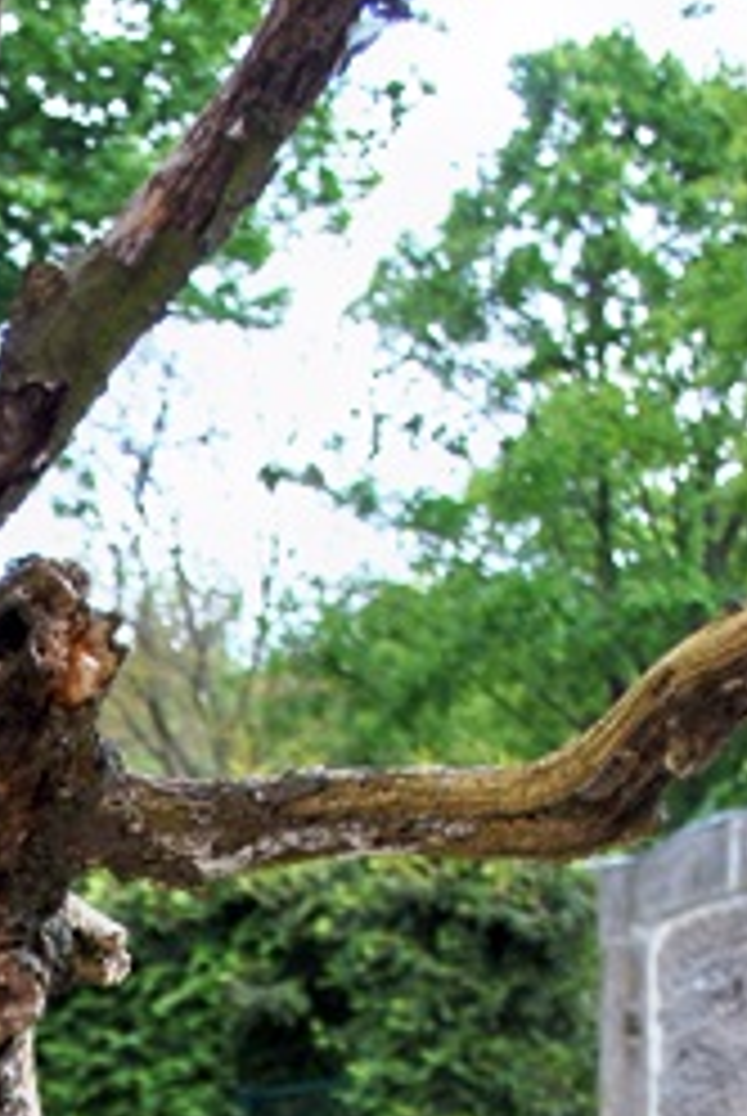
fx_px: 3911
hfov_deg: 10.5
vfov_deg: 15.2
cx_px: -439
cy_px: 1602
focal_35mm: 126
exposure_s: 1/320
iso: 200
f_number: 4.2
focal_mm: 26
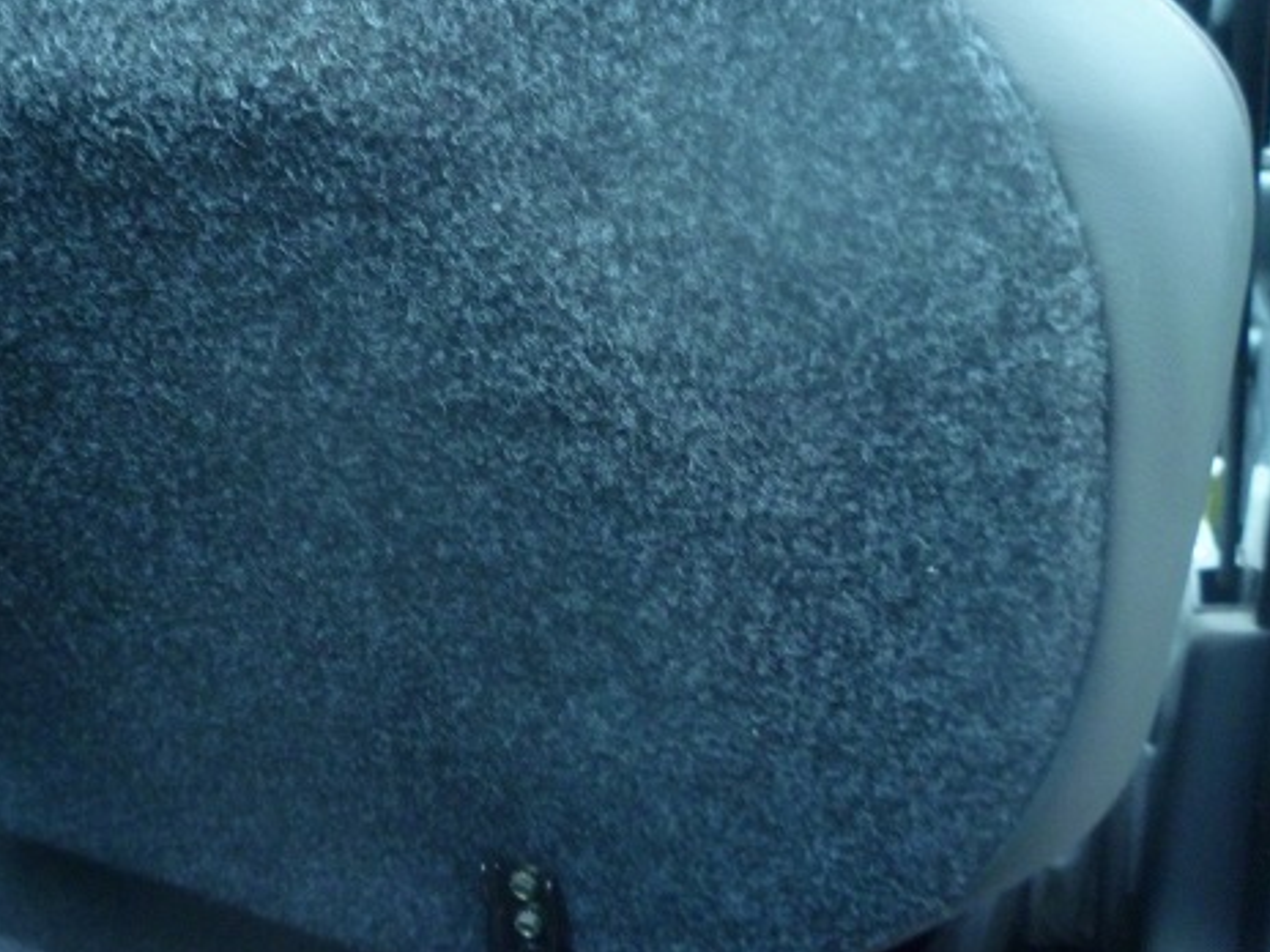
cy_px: 410
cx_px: 416
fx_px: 1468
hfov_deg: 46.0
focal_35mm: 40
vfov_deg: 35.9
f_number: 3.3
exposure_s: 1/8
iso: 400
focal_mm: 5.2
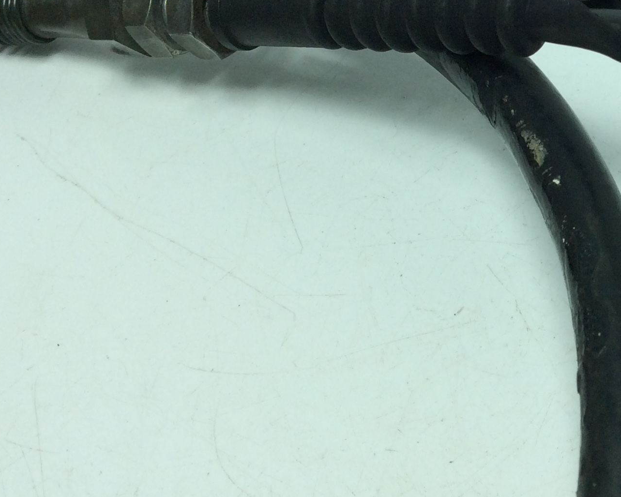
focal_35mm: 63
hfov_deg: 28.5
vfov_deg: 23.7
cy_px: 63
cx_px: 590
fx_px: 1158
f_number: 2.4
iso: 32
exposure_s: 1/583
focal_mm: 3.3
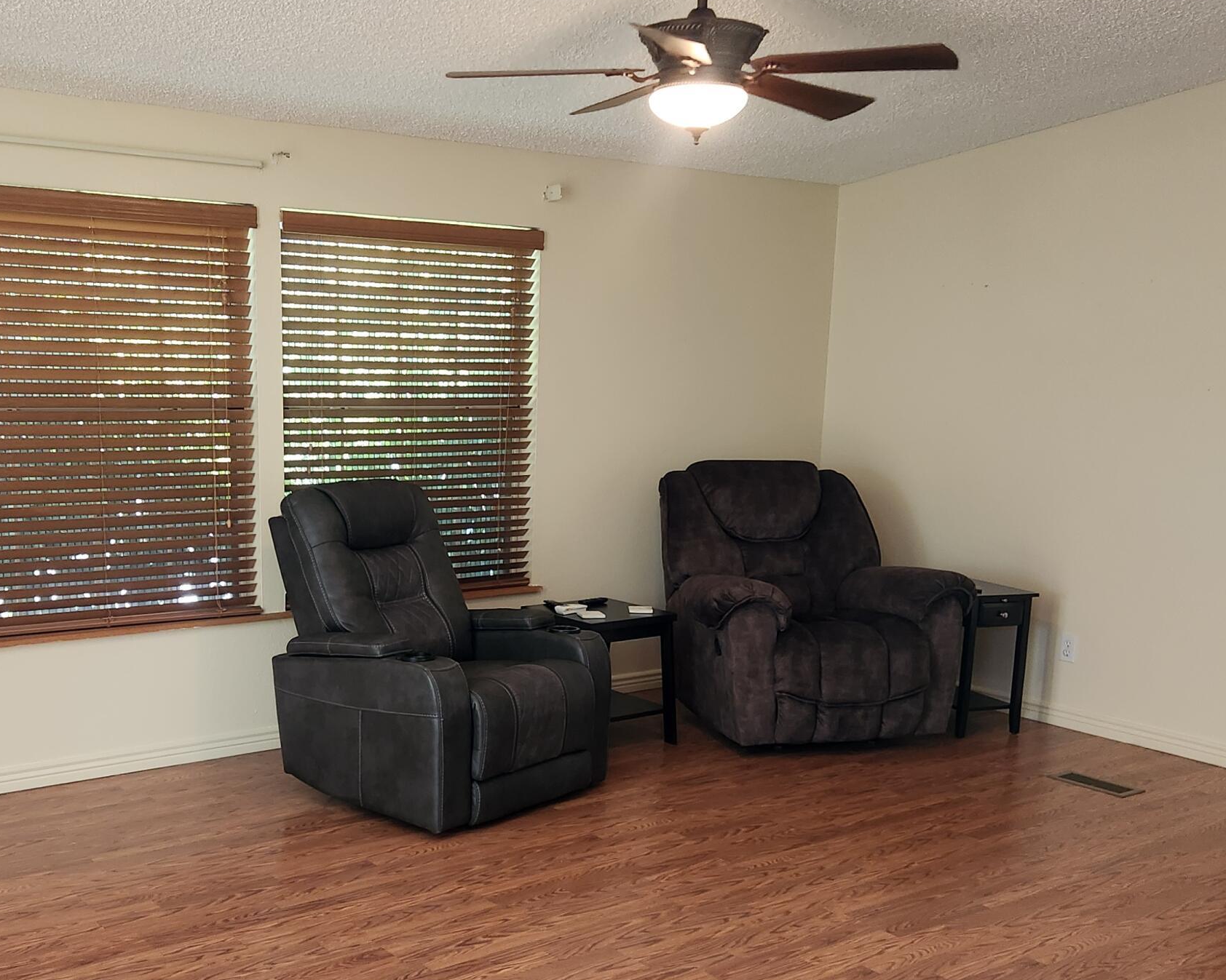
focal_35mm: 40
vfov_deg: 37.1
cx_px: 506
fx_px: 1451
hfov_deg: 45.6
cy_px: 610
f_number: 1.8
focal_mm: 5.4
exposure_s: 1/120
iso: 250
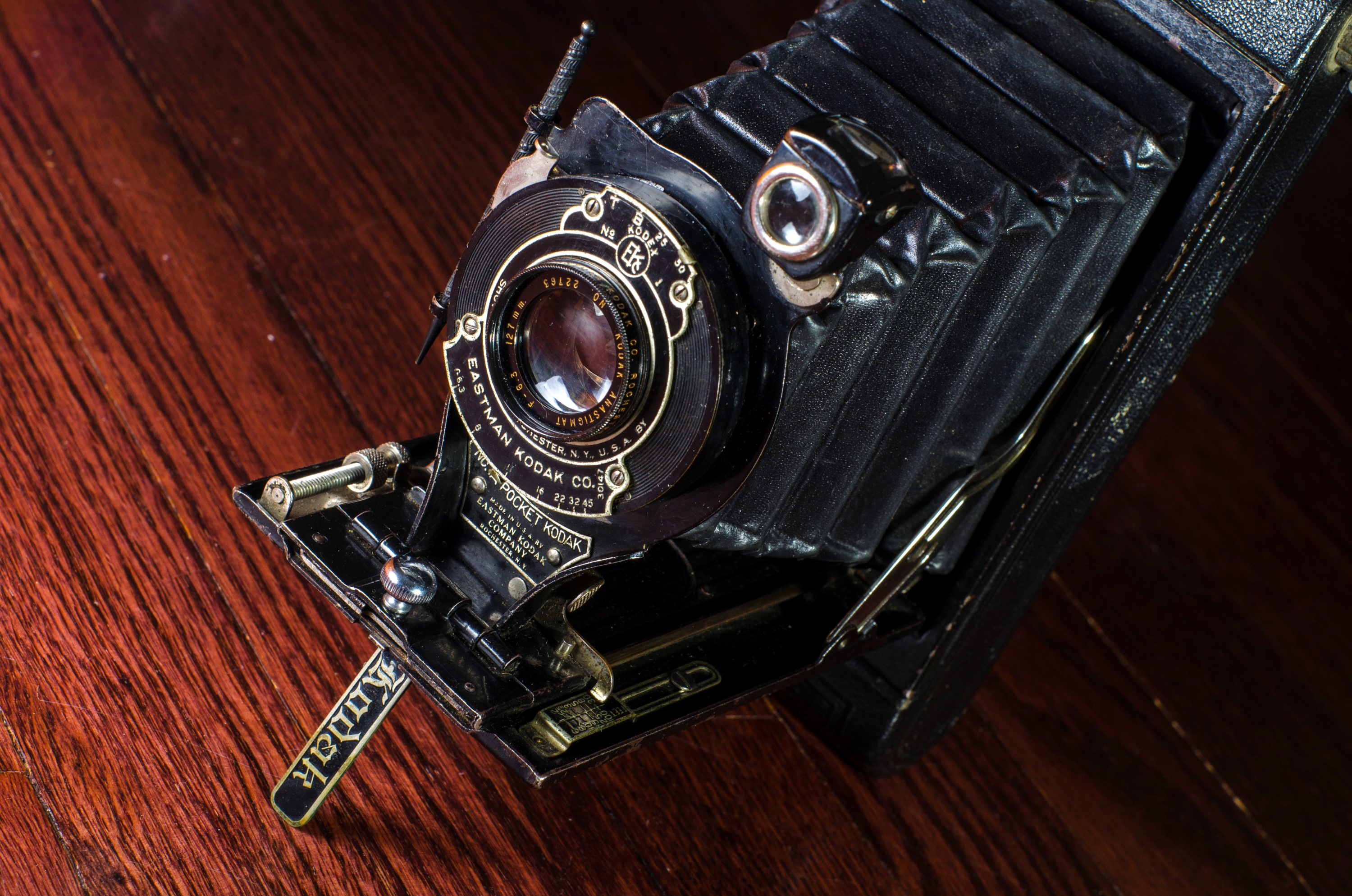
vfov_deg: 25.6
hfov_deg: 37.9
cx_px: 676
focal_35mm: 52
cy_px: 448
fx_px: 1968
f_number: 3.5
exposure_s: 1/250
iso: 100
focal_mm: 35
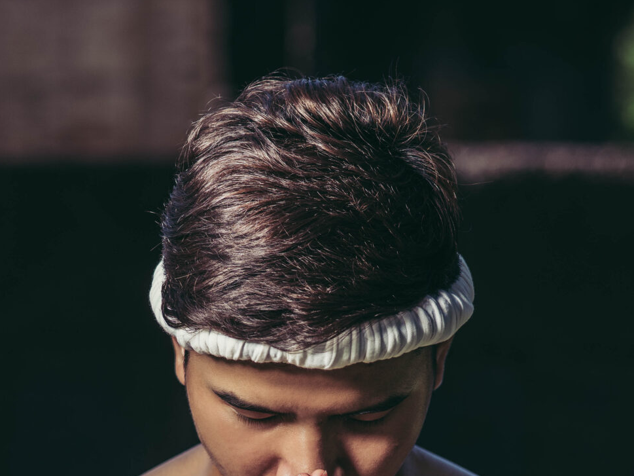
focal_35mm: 216
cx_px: 284
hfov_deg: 9.2
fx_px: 3957
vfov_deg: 6.8
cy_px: 610
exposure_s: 1/1000
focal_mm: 85
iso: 100
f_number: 2.8
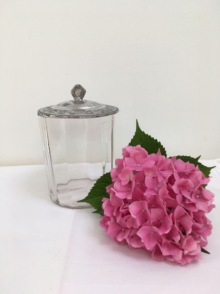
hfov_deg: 48.2
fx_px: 246
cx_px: 110
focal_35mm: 29
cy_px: 147
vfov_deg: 61.7
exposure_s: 1/50
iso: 25
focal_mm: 4.15
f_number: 2.2
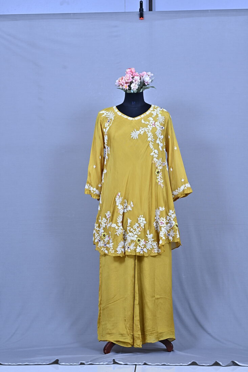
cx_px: 124
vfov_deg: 23.9
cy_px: 186
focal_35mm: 85
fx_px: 879
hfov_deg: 16.1
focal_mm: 85
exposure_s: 1/125
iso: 32
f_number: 7.1
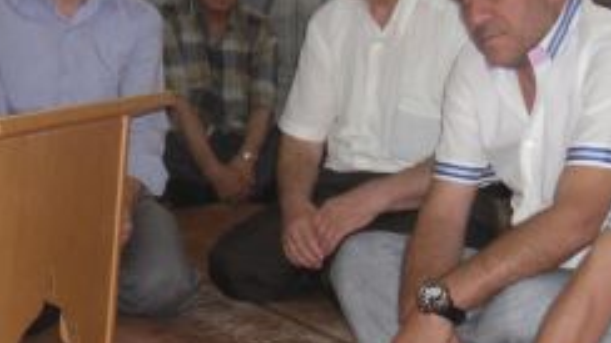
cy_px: 135
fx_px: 1571
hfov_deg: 21.6
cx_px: 78
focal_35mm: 97
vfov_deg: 12.5
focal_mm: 6
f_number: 2.8
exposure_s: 1/45
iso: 200
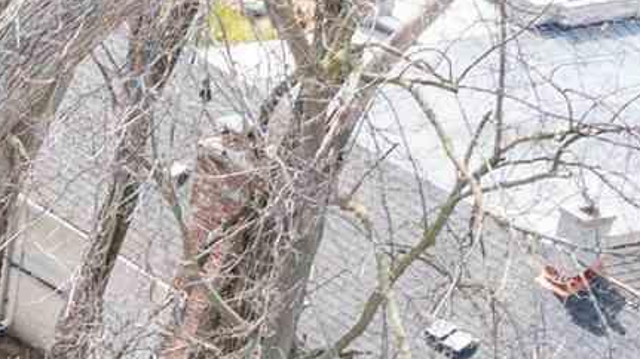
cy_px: 1297
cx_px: -777
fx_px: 3545
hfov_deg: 9.4
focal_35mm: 209
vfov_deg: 5.3
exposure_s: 1/160
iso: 100
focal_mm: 10.26
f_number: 4.5
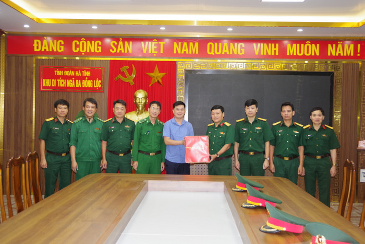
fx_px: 426
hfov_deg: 46.4
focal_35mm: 42
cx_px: 182
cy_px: 122
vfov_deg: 31.9
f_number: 4
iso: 800
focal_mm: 28
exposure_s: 1/60
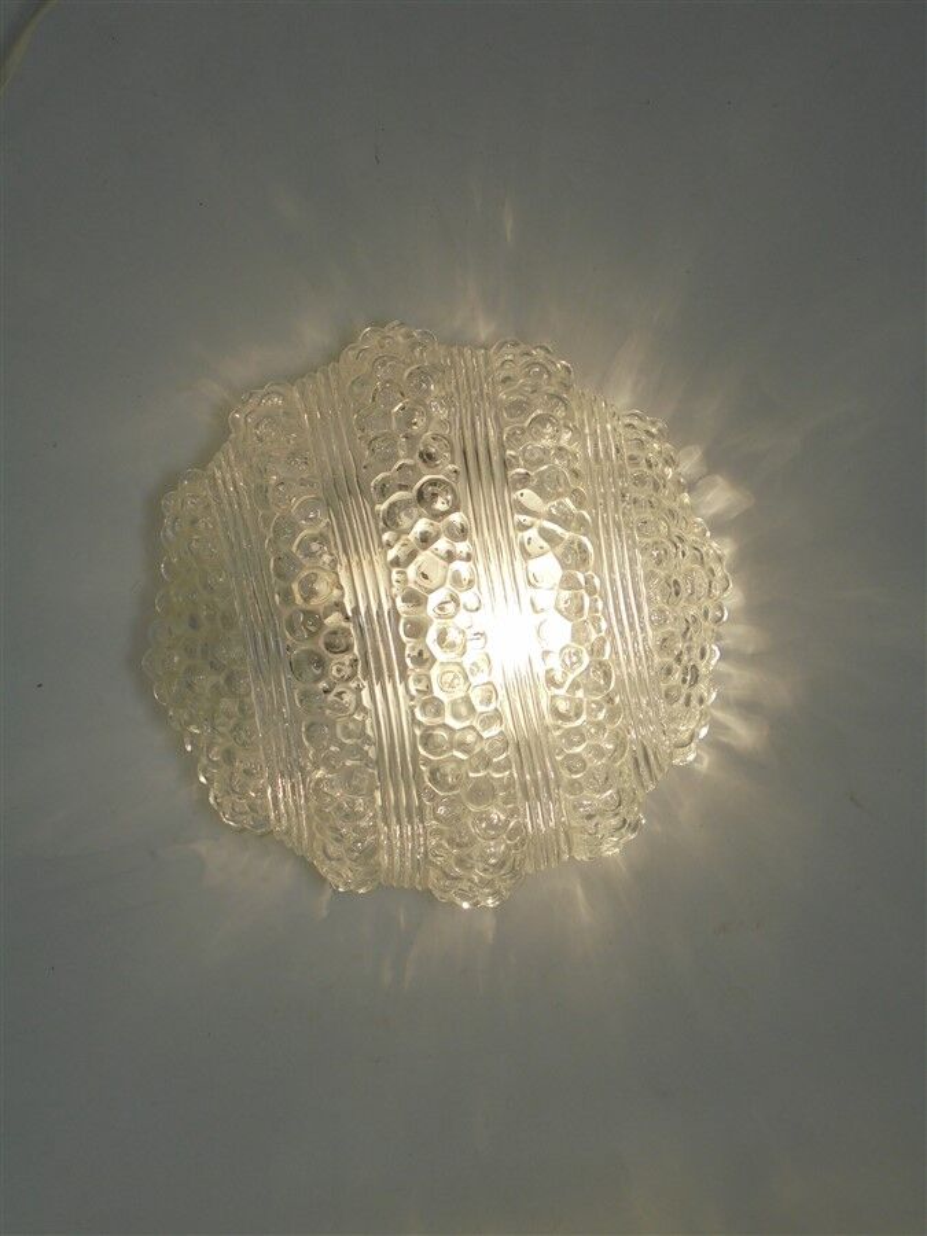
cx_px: 464
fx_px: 1357
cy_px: 618
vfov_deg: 49.0
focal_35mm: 38
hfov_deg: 37.7
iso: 100
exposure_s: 1/250
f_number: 4.2
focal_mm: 6.9
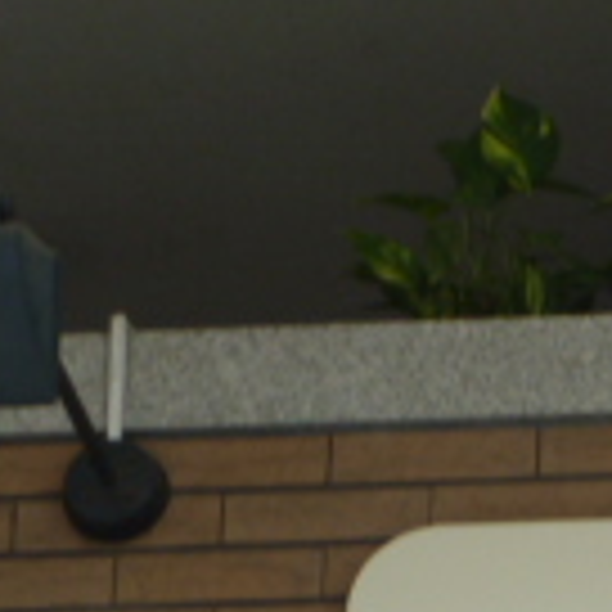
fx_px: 5261
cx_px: 986
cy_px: 1026
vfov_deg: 6.5
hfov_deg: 6.5
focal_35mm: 263
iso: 80
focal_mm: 10.3
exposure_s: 1/50
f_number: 4
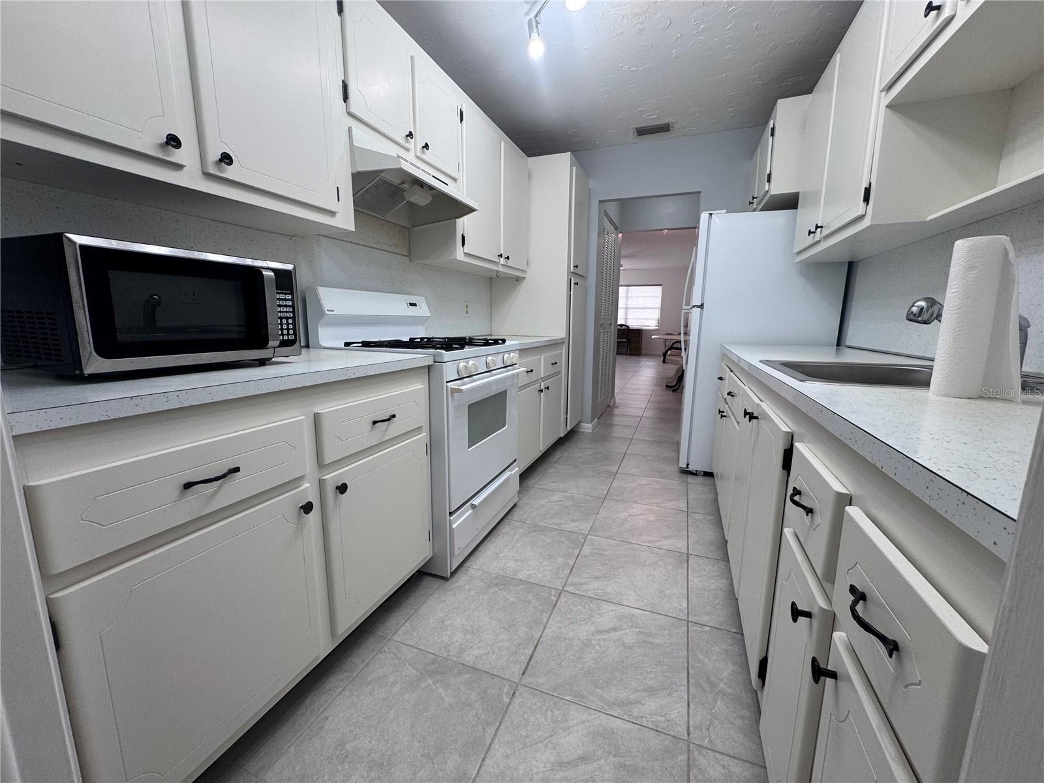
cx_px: 522
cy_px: 392
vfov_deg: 85.7
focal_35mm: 14
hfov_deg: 102.1
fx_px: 422
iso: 125
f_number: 2.2
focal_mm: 2.22
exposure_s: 1/120
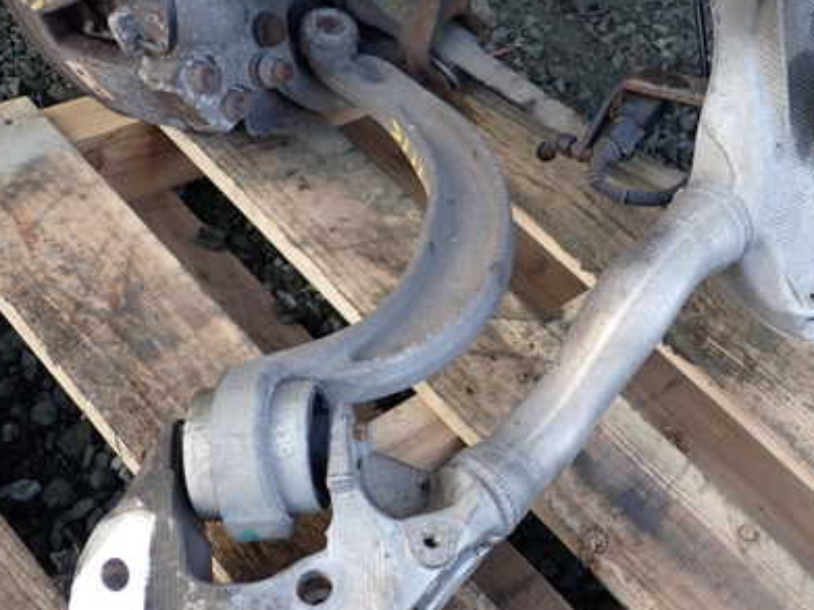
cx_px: 568
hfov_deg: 40.5
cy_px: 327
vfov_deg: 31.5
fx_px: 1081
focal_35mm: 46
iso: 100
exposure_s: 1/160
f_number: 2.3
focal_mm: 5.4
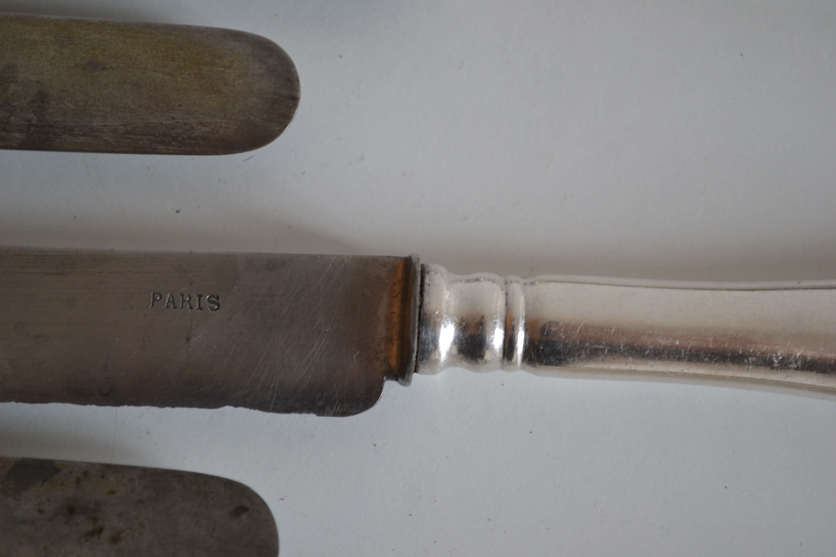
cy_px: 278
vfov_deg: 16.6
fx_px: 1916
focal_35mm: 82
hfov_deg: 24.6
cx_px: 418
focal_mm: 55
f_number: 5.6
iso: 400
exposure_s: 1/25
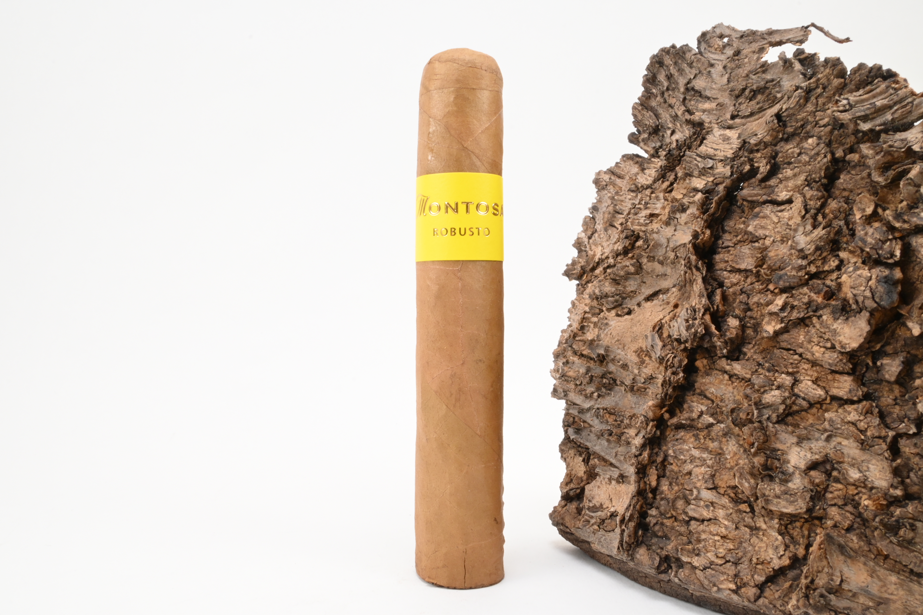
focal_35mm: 32
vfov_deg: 41.7
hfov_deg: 59.5
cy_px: 308
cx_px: 462
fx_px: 808
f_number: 22
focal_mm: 21
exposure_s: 1/15
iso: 640
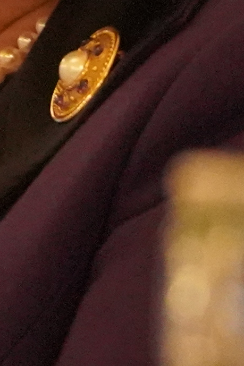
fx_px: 17718
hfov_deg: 0.8
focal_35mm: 1742
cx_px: -726
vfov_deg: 1.2
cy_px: 78
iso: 12800
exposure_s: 1/200
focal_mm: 200
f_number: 4
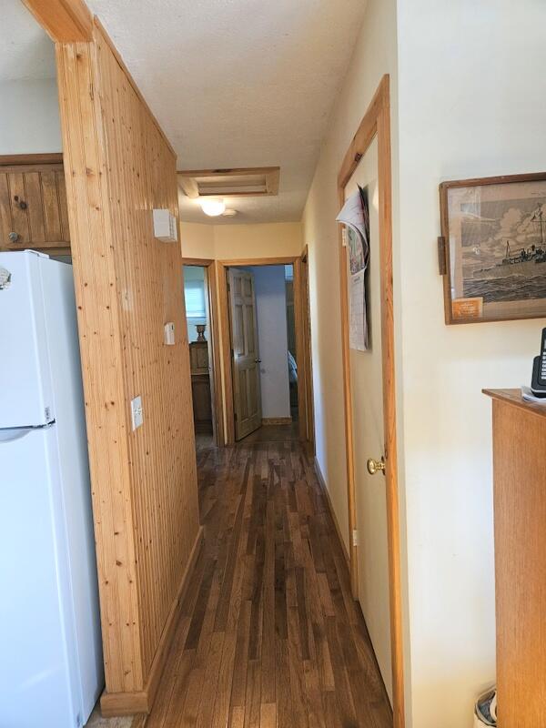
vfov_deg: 73.9
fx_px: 484
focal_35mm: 23
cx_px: 273
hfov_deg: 58.9
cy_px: 364
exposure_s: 1/120
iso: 400
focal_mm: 5.4
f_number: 1.8
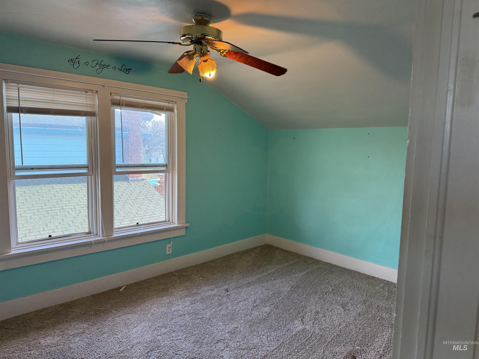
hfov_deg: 71.6
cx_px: 240
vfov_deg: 56.8
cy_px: 180
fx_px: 332
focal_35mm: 24
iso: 200
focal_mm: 6.76
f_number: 1.78
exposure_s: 1/120
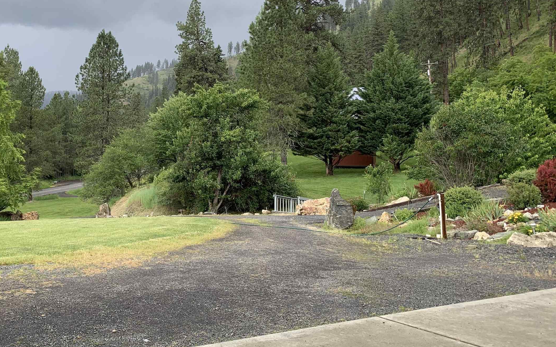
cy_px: 115
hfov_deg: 47.8
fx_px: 606
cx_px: 153
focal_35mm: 40
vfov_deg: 31.7
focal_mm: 4.25
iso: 25
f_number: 1.8
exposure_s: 1/450
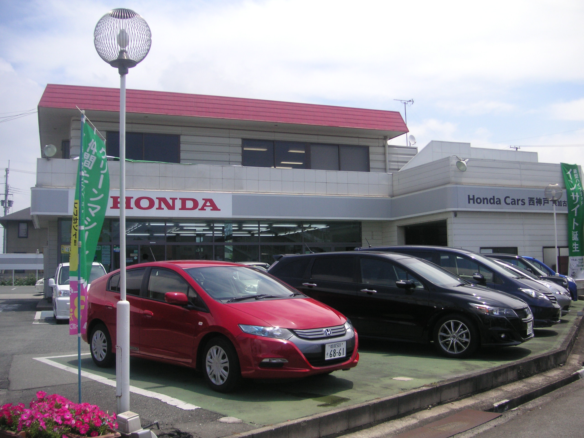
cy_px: 219
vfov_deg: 38.7
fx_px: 624
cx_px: 292
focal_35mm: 37
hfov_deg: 50.1
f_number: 6.7
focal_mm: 6.1
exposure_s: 1/180
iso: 50
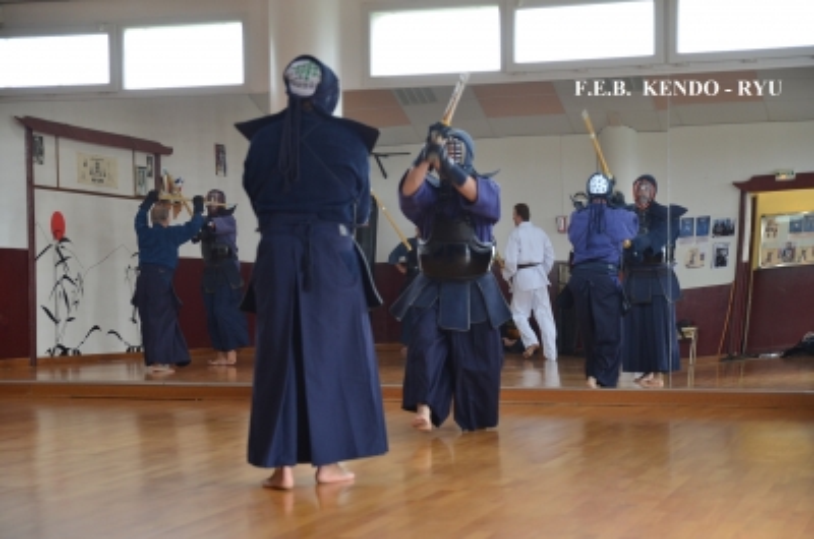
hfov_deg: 27.0
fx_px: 1692
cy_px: 270
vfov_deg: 18.1
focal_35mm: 75
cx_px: 407
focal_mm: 50
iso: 400
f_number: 2.8
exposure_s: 1/125
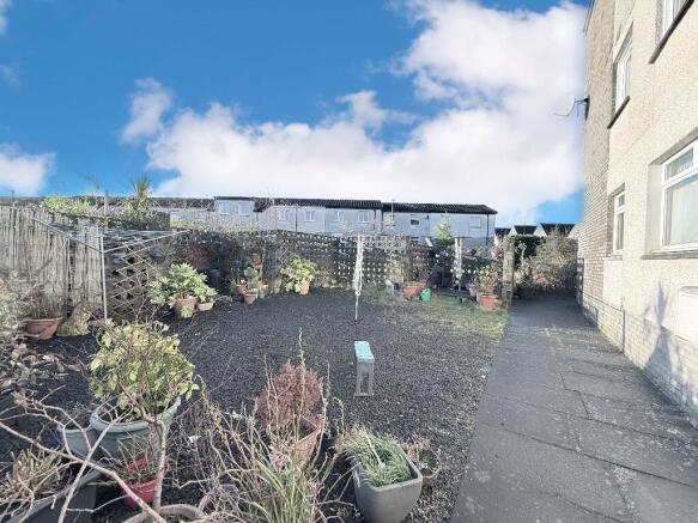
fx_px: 282
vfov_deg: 85.7
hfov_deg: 102.1
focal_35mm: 14
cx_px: 349
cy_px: 262
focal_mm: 2.22
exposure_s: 1/734
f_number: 2.2
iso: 50
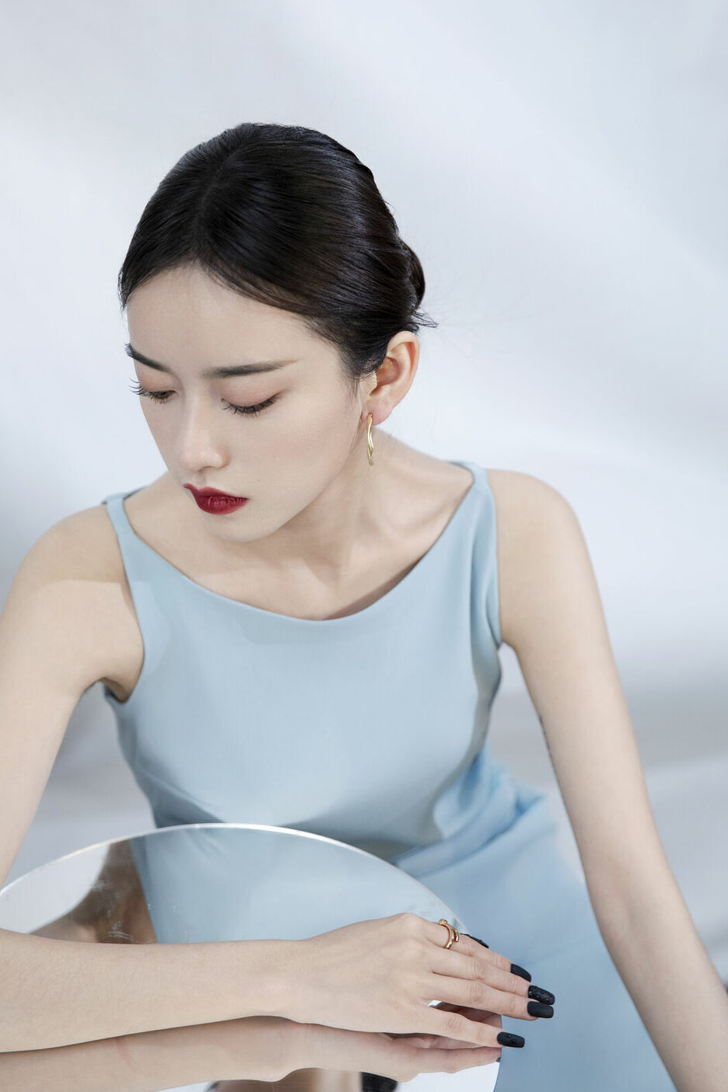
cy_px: 512
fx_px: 2246
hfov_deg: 18.4
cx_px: 345
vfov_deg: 27.3
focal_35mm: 74
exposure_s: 1/100
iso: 1250
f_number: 3.2
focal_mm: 67
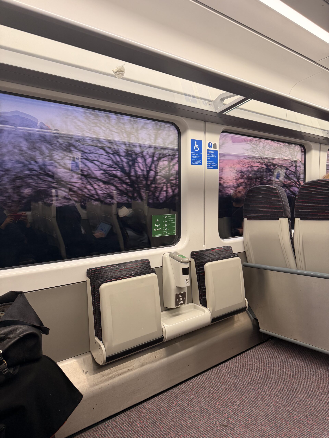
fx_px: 304
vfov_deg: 71.6
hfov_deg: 56.8
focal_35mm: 24
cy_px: 219
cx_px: 164
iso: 160
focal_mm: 6.76
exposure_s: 1/93
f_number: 1.78
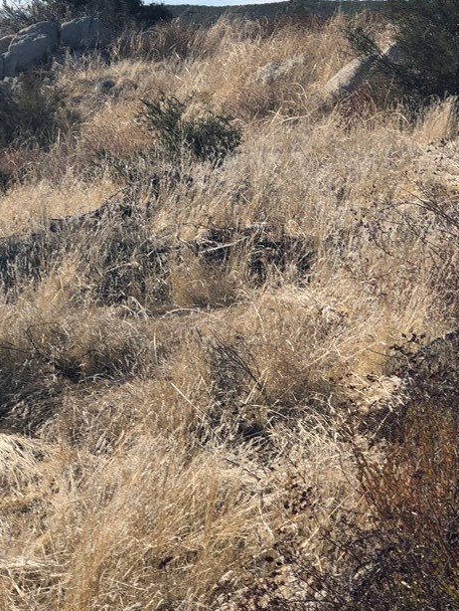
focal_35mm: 96
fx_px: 1697
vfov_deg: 20.2
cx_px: 230
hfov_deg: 15.4
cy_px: 128
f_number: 2.8
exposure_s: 1/972
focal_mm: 6.6
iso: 20
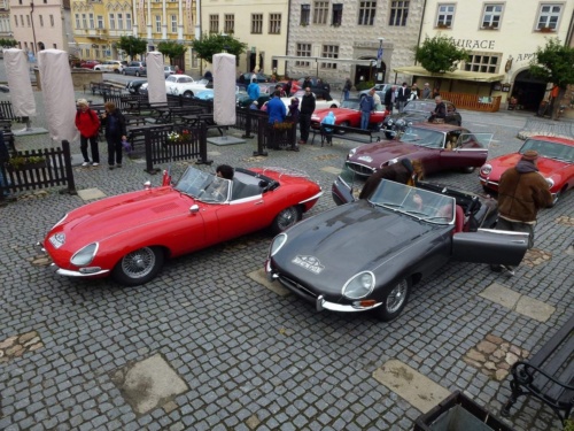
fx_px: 398
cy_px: 216
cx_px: 287
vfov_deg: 56.8
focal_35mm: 24
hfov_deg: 71.6
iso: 100
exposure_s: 1/500
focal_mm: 4.3
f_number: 4
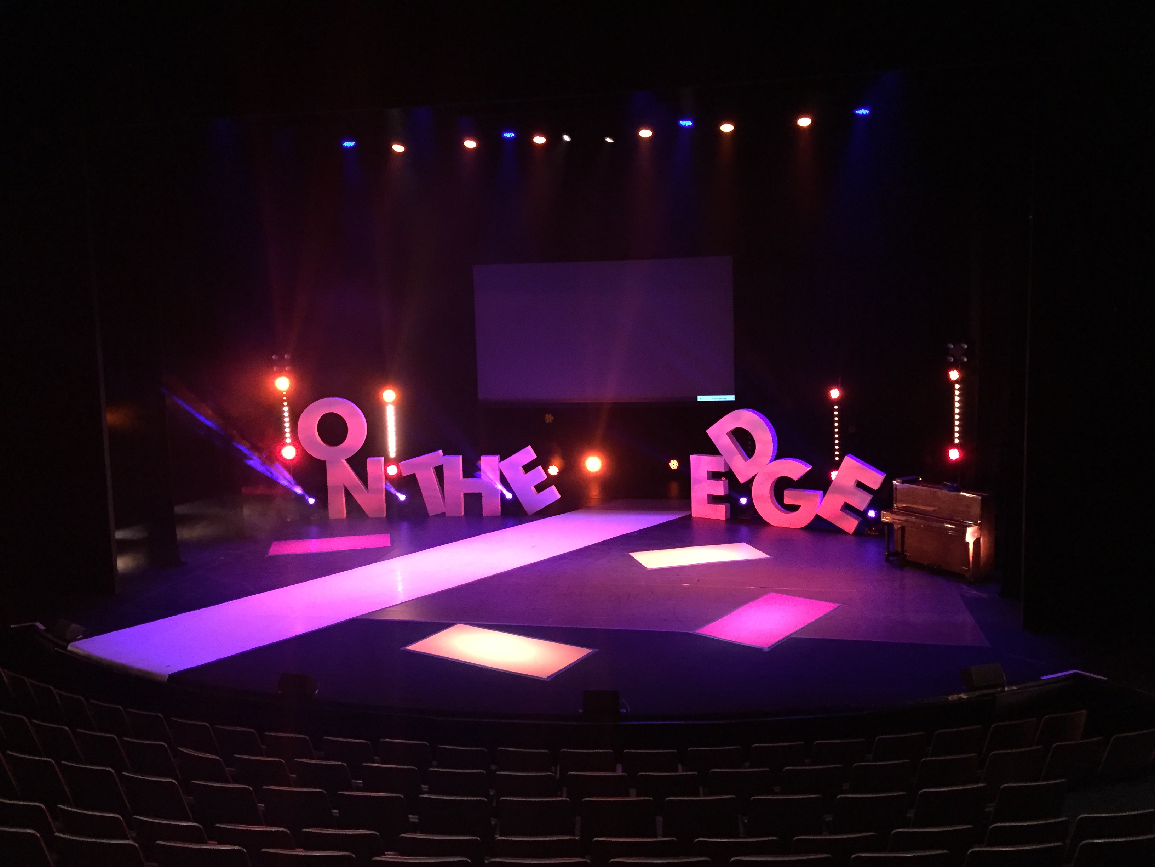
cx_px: 578
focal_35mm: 29
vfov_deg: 48.2
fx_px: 968
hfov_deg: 61.7
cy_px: 434
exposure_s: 1/17
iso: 250
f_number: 2.2
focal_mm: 4.15
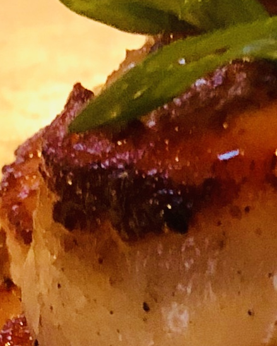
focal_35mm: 201
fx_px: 2058
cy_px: 624
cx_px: 336
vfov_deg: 9.2
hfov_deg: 7.6
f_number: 1.8
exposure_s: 1/5
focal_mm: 3.99
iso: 100
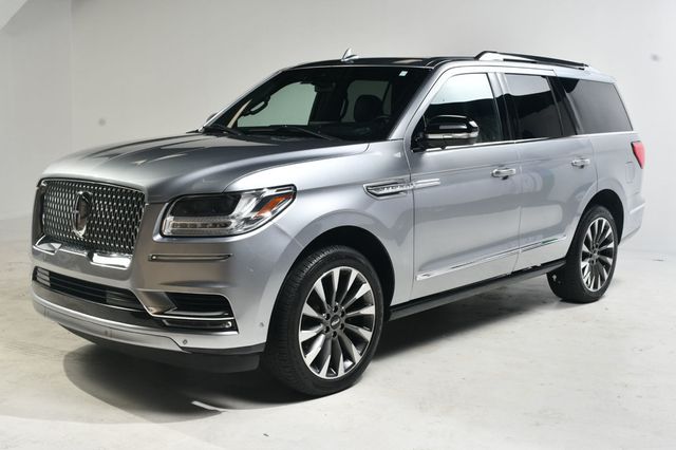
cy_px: 225
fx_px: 845
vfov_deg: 29.8
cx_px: 338
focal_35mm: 45
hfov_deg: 43.6
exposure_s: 1/160
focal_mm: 30
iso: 100
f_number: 11
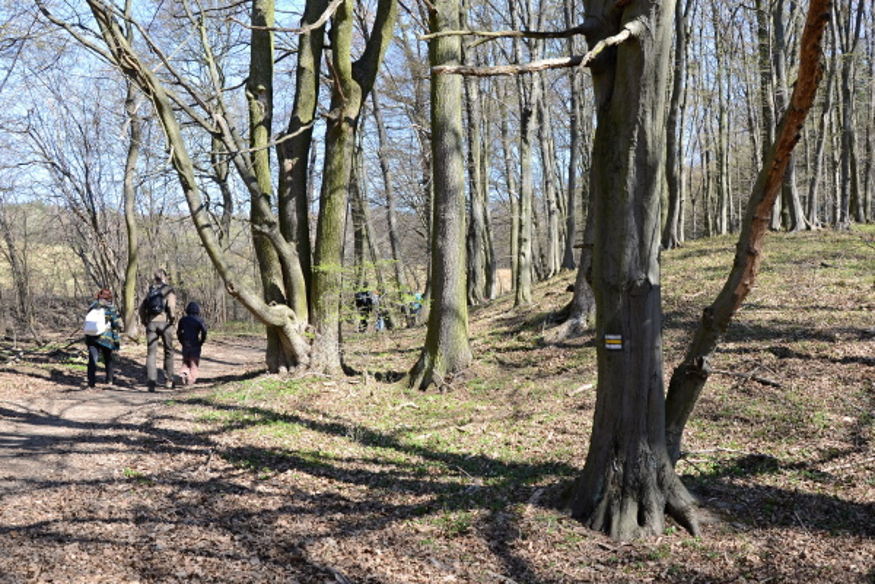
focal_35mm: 32
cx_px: 438
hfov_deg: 59.5
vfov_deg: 41.7
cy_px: 292
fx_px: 766
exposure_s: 1/250
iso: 320
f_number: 8
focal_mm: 21
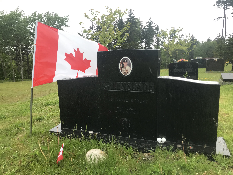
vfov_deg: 49.7
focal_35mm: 28
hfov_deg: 63.4
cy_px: 88
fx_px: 188
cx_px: 116
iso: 20
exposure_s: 1/361
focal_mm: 3.99
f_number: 1.8
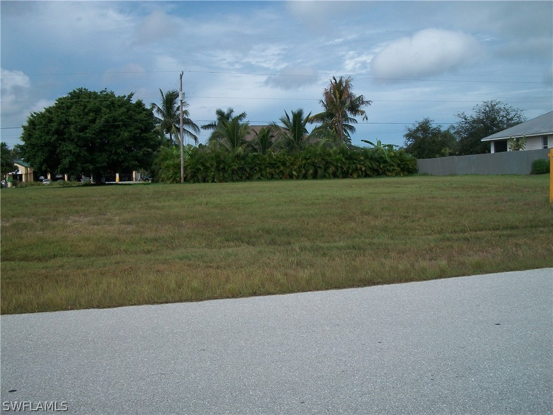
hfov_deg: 56.8
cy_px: 208
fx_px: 511
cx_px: 276
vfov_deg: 44.2
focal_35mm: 32
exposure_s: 1/640
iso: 80
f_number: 5.5
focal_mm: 5.7
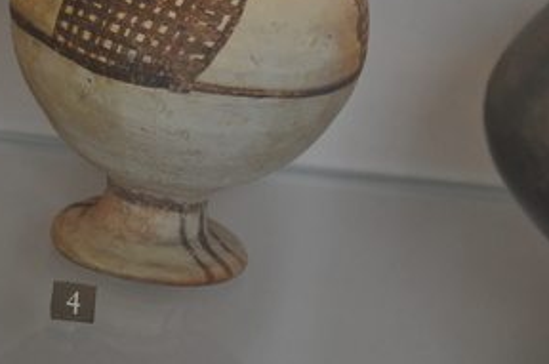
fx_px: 4716
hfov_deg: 6.7
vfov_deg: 4.4
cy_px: 99
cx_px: 210
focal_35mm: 310
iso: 800
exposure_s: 1/50
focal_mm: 135
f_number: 5.6
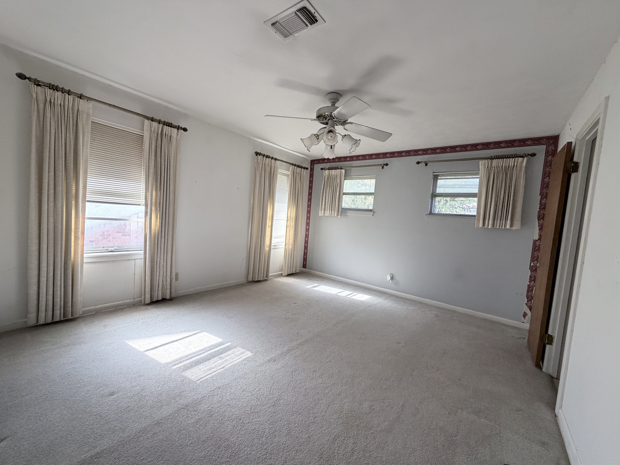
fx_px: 251
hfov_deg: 102.1
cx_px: 310
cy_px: 232
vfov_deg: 85.7
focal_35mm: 14
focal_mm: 2.22
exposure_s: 1/121
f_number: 2.2
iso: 160
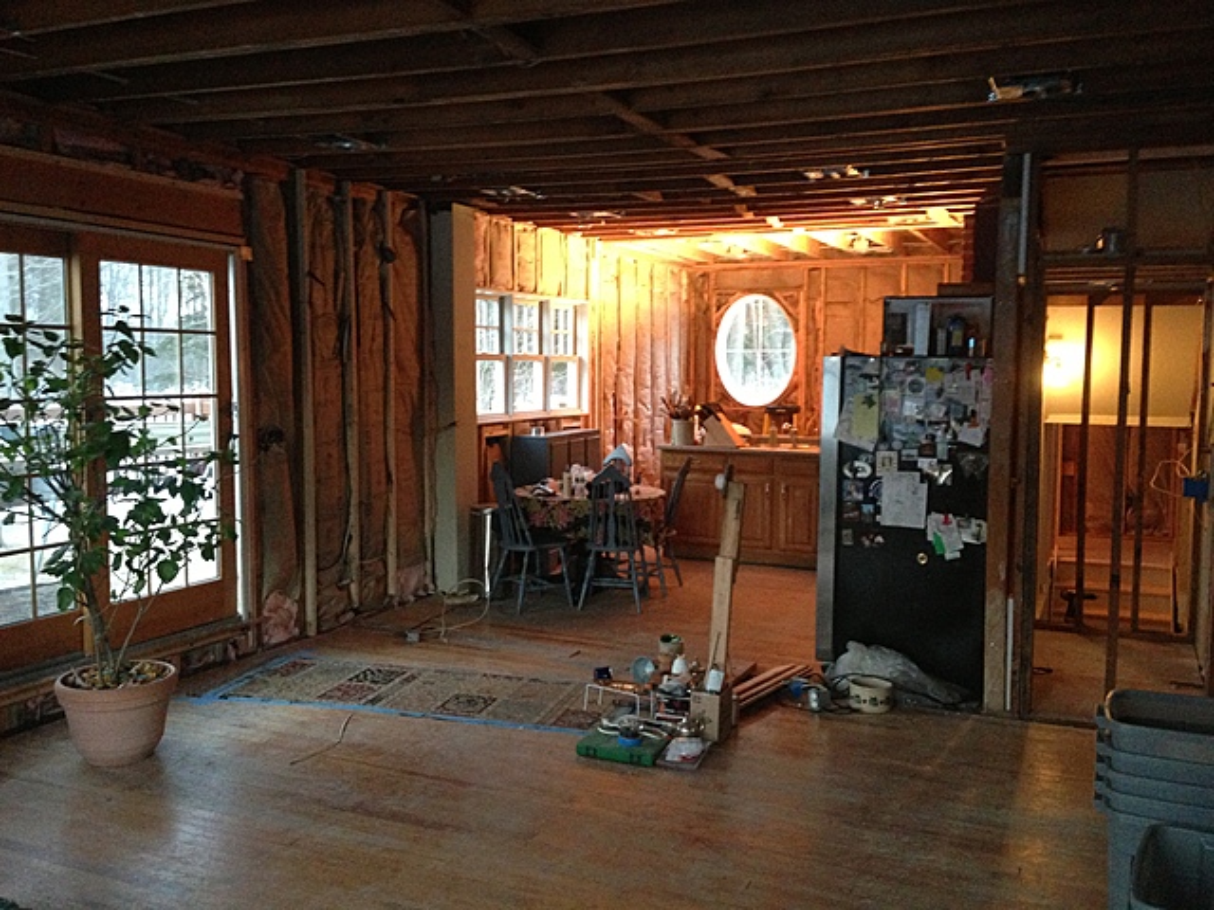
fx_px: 1157
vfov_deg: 42.9
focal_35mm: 33
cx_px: 607
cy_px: 455
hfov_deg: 55.4
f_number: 2.4
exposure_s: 1/15
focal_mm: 4.13
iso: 500
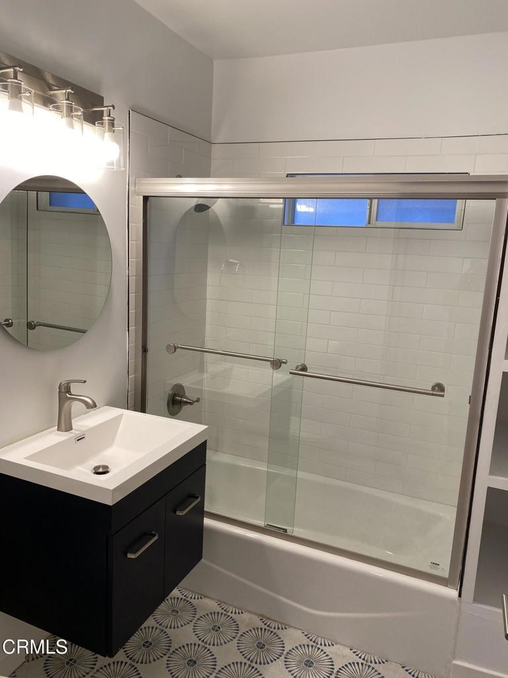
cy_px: 339
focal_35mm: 26
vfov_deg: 67.3
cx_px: 254
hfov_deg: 53.1
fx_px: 509
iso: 100
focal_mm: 4.25
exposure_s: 1/120
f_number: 1.8
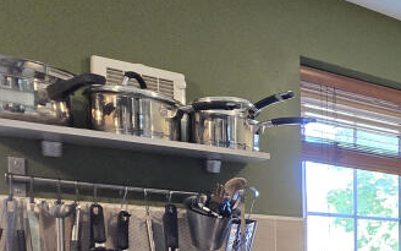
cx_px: 553
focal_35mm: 43
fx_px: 470
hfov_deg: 31.7
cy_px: 306
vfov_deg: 26.4
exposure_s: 1/50
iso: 500
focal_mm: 2.2
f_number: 2.2
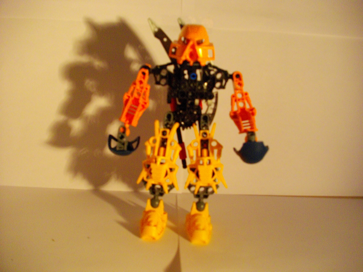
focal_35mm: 32
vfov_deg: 44.2
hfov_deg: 56.8
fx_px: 336
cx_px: 182
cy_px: 136
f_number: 2.9
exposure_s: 1/50
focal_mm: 5.7
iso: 400
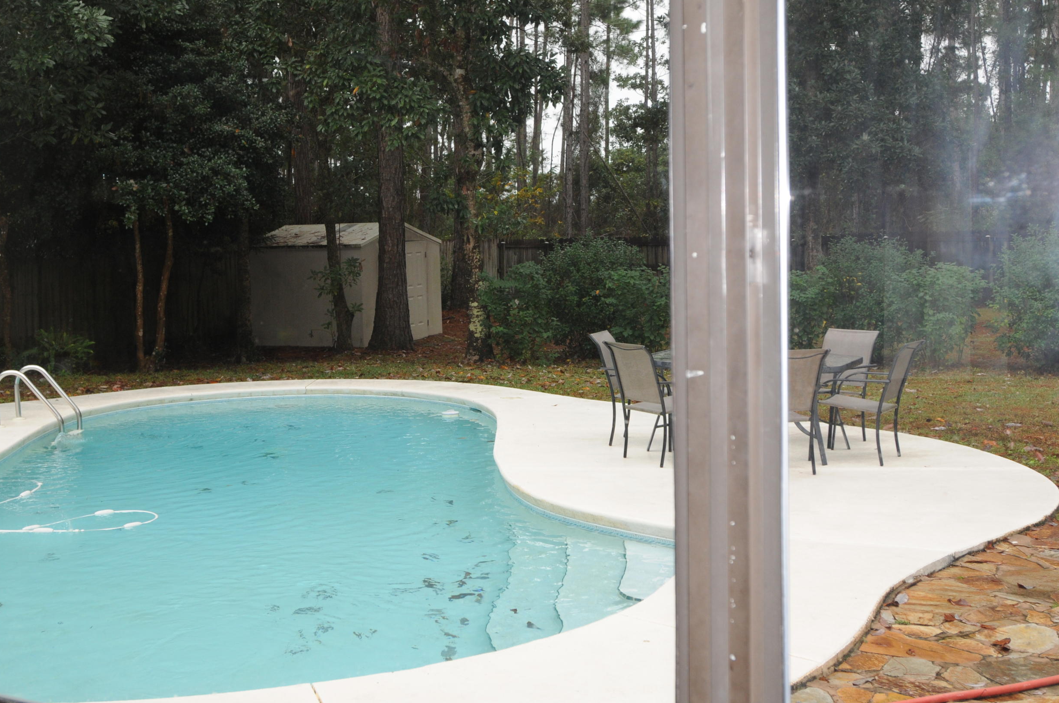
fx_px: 1293
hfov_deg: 44.5
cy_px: 298
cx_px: 469
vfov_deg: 30.4
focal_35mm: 44
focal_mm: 24
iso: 400
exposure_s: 1/250
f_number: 5.6
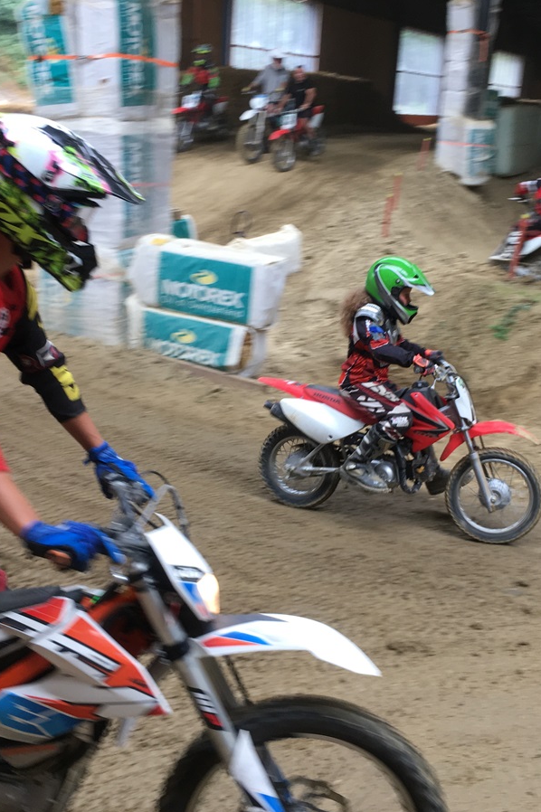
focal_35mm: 42
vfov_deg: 46.4
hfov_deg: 31.8
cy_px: 407
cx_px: 307
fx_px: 947
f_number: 2.2
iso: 40
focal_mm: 4.15
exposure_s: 1/100
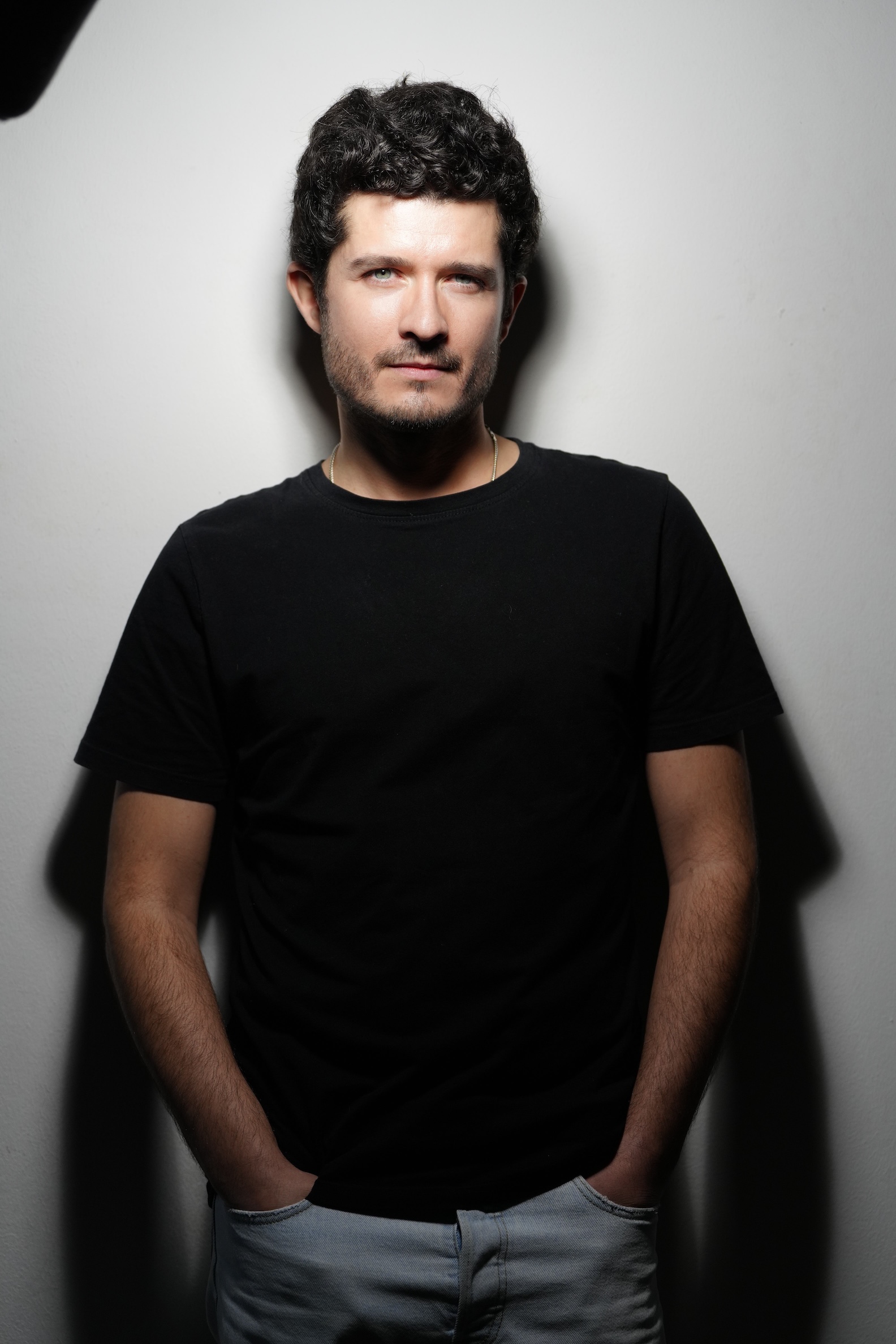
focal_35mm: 84
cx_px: 448
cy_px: 672
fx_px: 3136
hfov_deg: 16.3
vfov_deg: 24.2
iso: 500
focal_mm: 84
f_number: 3.2
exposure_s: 1/200
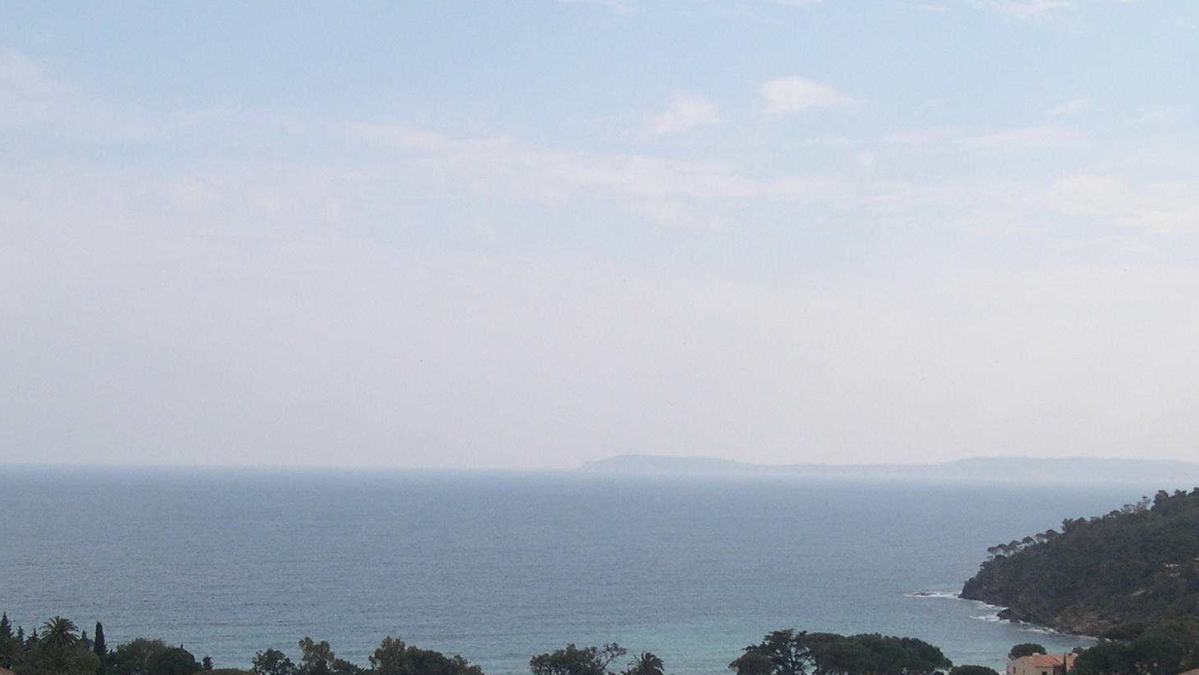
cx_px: 603
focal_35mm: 64
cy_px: 584
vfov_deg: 18.6
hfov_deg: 32.8
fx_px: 2035
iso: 141
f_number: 7.6
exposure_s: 1/296
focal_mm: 8
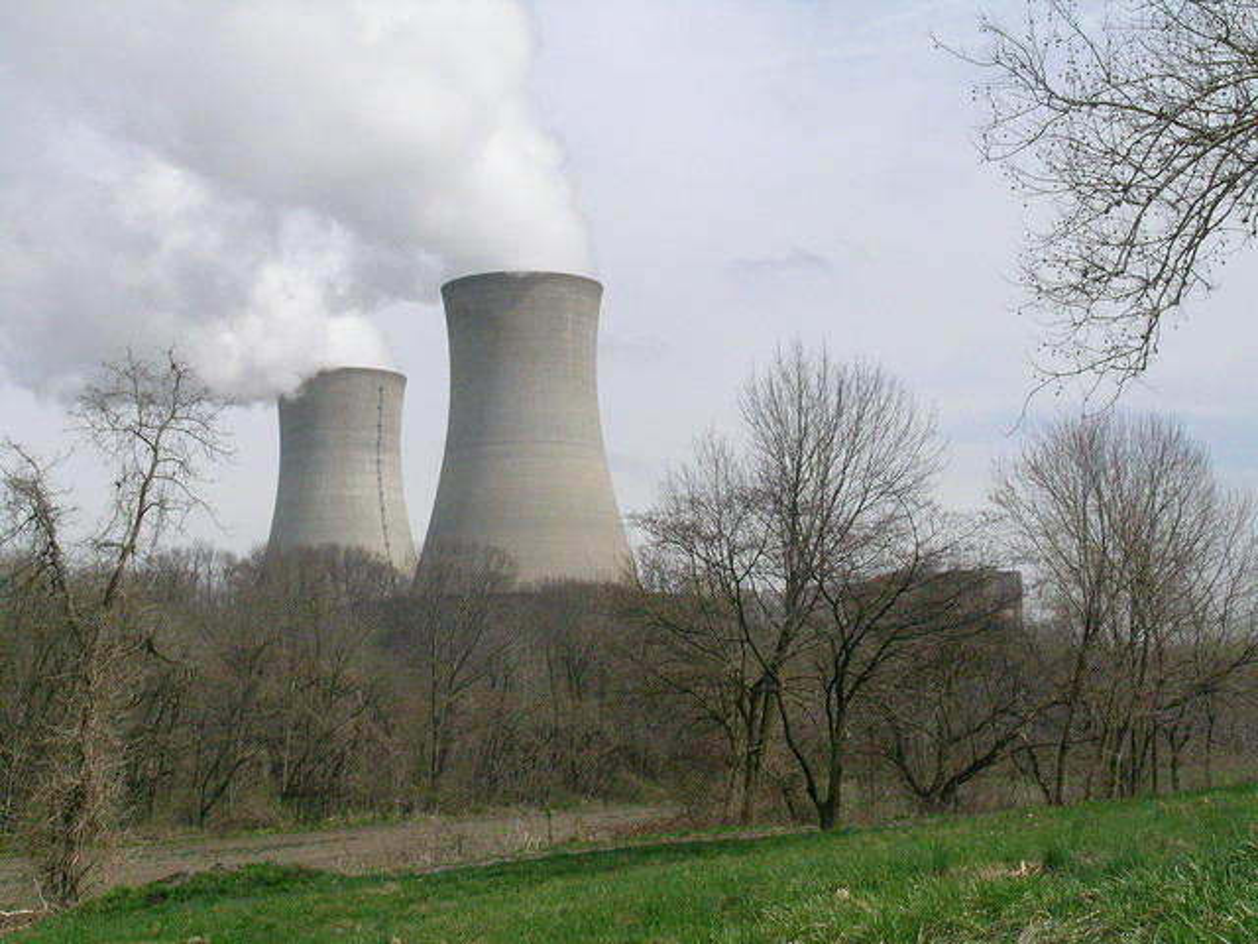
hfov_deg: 33.8
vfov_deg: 25.7
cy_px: 472
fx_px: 2071
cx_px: 629
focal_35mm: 57
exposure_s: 1/1488
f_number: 8
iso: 400
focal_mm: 11.8
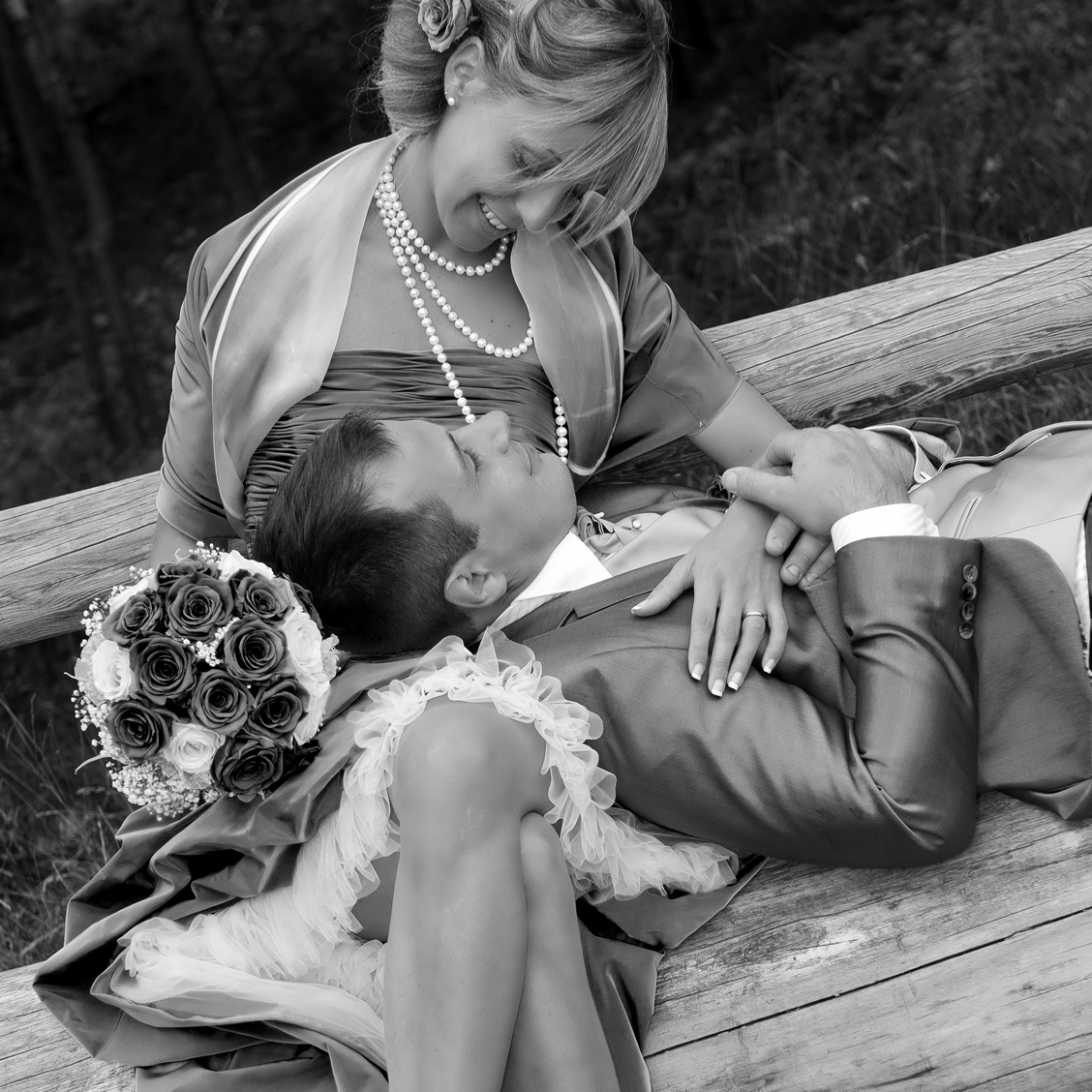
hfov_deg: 12.2
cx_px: 530
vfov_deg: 12.2
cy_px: 720
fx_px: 5104
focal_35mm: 143
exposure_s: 1/160
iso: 125
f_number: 5.6
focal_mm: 70
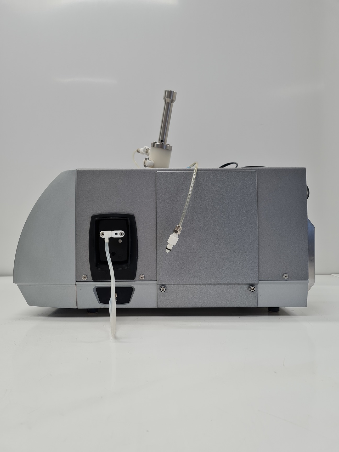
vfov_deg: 67.3
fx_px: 339
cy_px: 226
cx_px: 170
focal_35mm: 26
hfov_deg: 53.1
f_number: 1.8
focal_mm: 5.4
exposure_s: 1/101
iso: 50
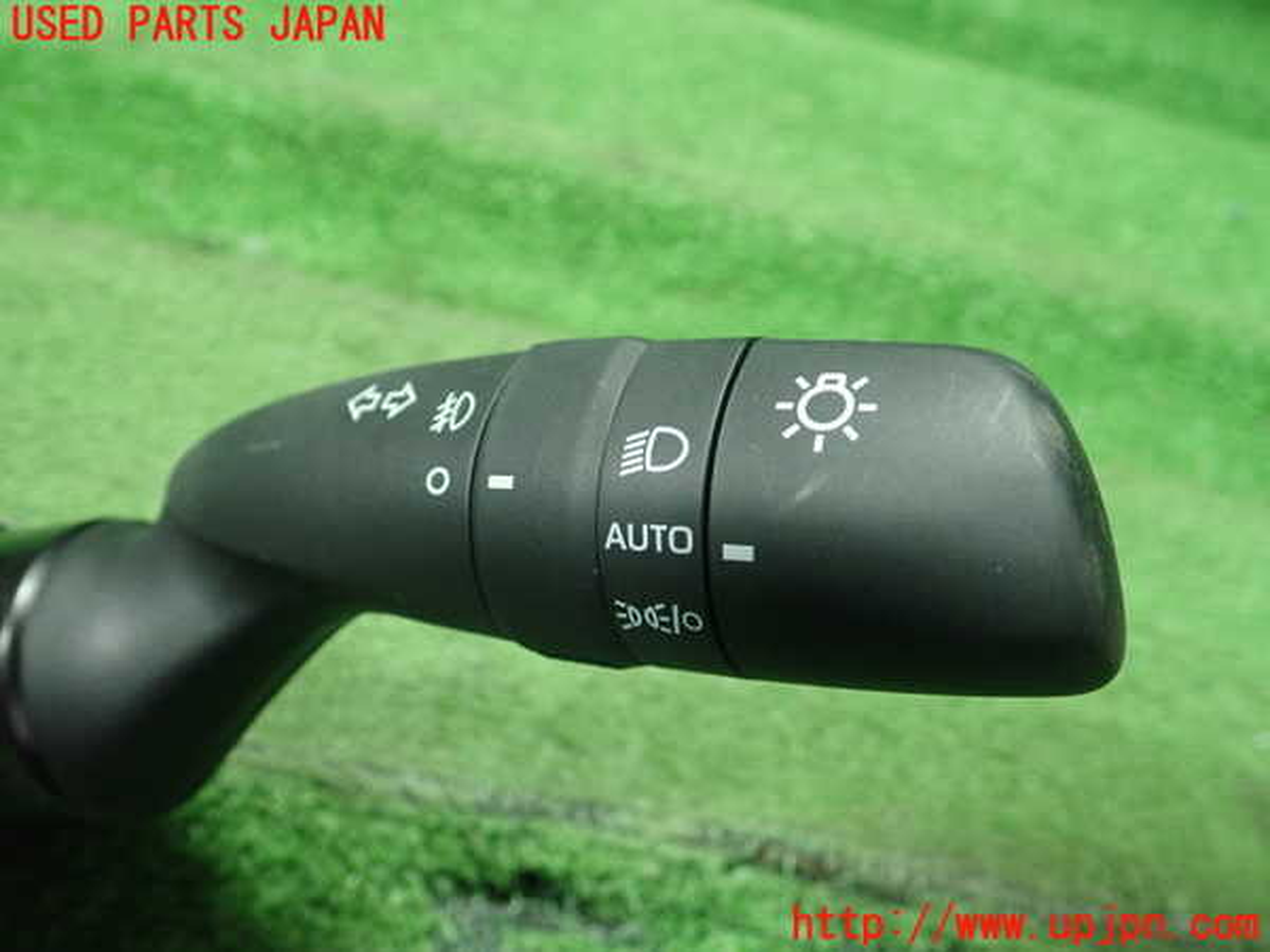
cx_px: 635
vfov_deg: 46.8
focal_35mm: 30
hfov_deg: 60.0
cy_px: 476
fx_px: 1101
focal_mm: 5.5
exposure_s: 1/125
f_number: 2.3
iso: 640
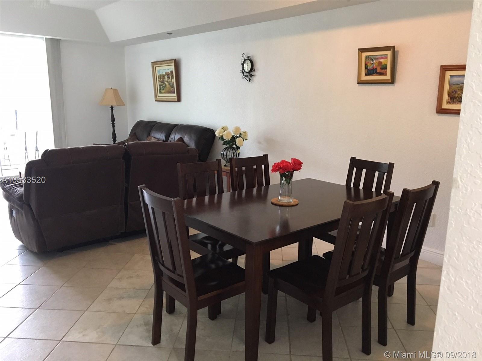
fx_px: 404
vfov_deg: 48.2
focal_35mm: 29
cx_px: 241
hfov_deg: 61.7
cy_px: 180
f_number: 2.2
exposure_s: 1/24
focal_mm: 4.15
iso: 200
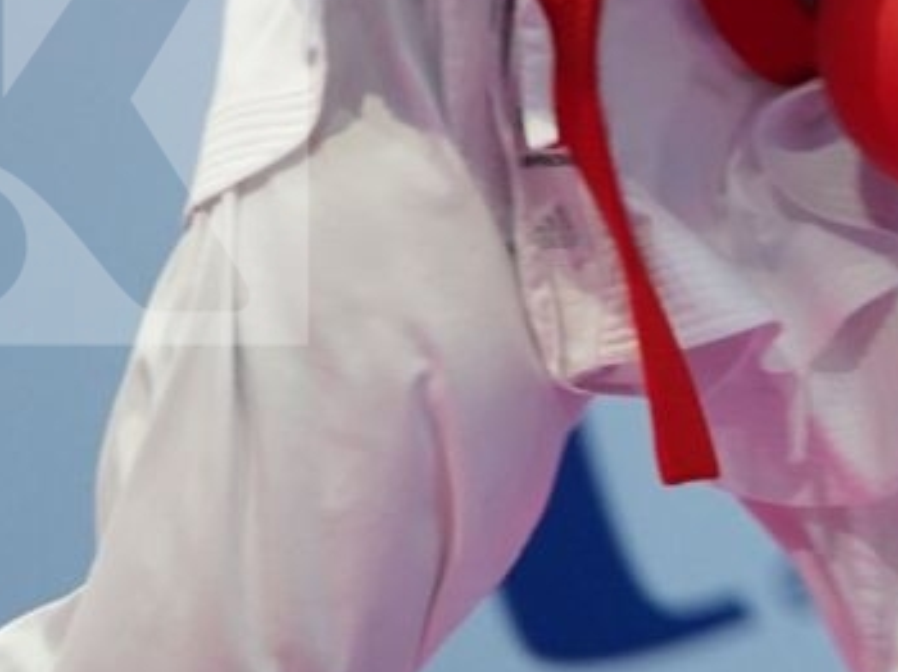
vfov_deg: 1.9
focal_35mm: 772
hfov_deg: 2.6
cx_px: 1809
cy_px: -800
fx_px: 20013
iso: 2000
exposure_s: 1/1000
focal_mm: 156
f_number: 2.8
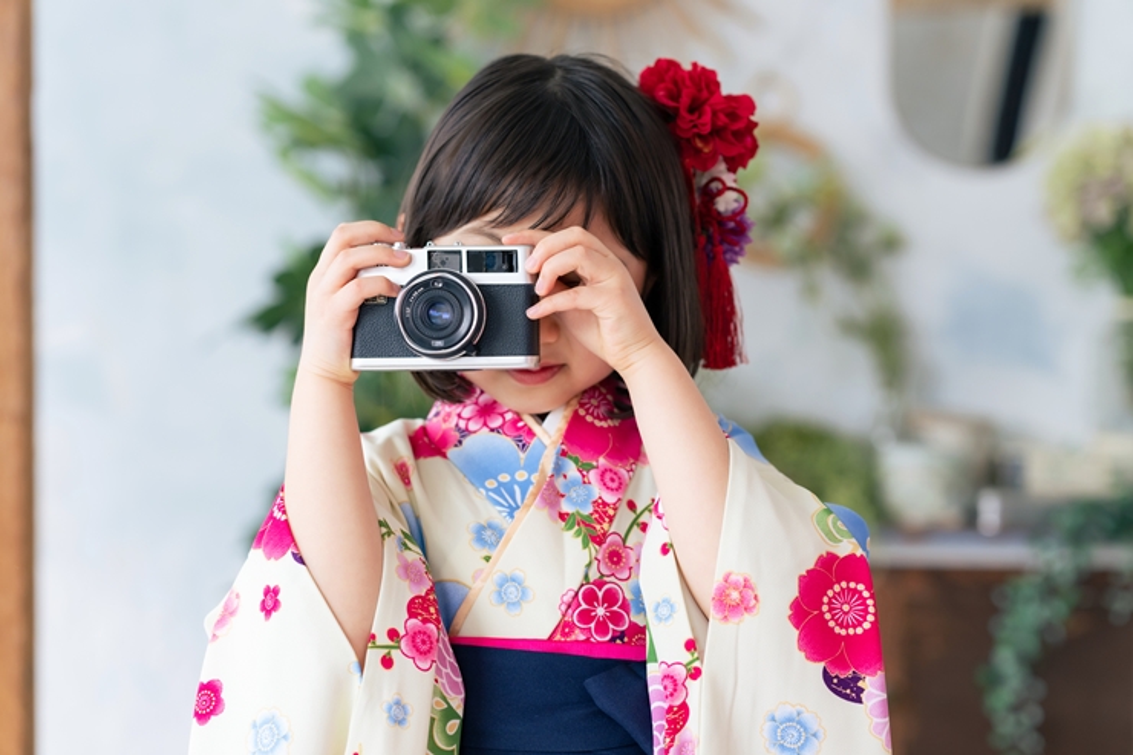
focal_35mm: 85
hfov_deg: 23.9
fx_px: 2674
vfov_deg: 16.1
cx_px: 566
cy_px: 378
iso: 400
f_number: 2.8
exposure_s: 1/160
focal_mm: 85
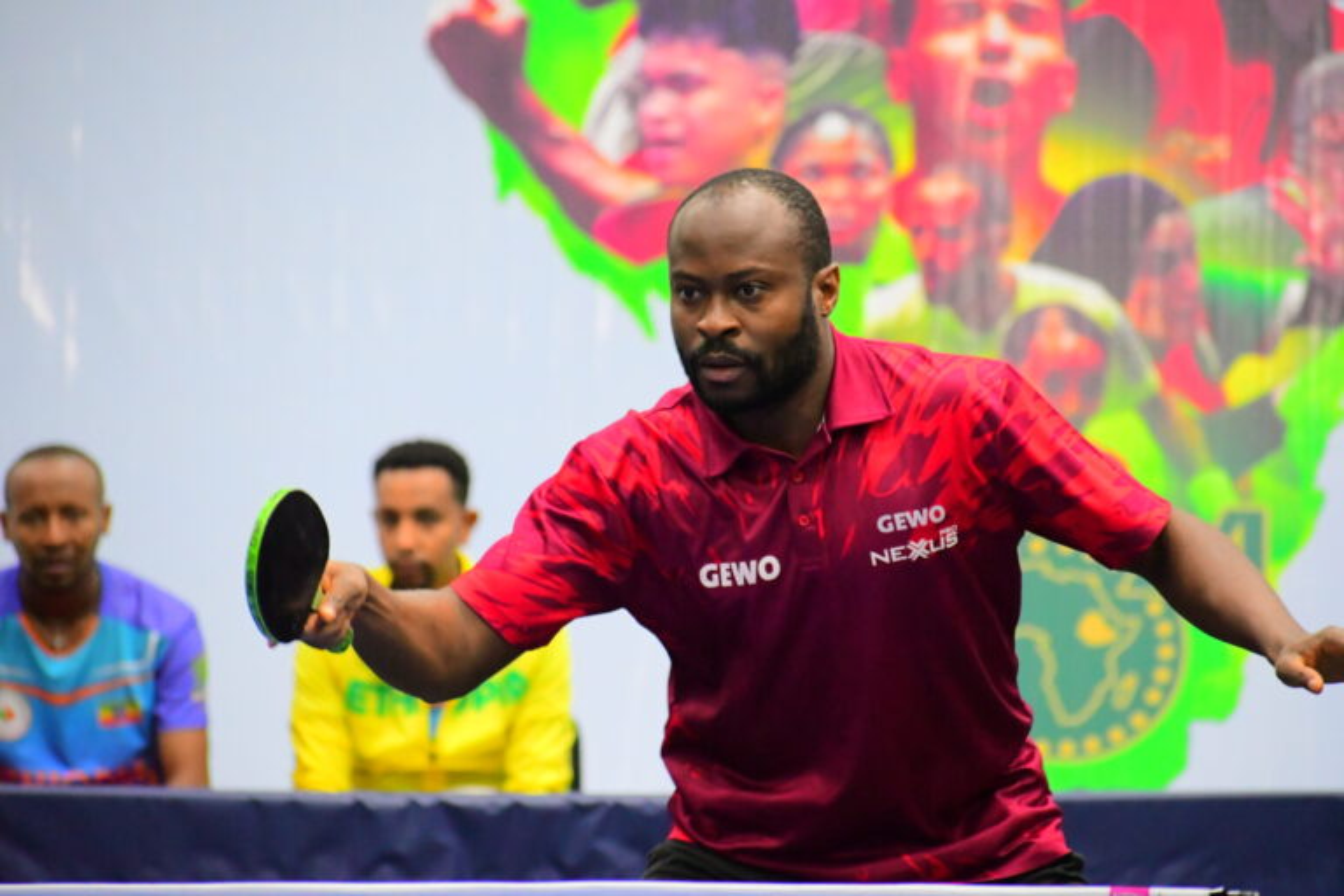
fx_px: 10341
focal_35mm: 277
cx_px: 672
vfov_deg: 5.0
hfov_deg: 7.4
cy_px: 448
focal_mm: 185
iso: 5000
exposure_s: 1/250
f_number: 5.3
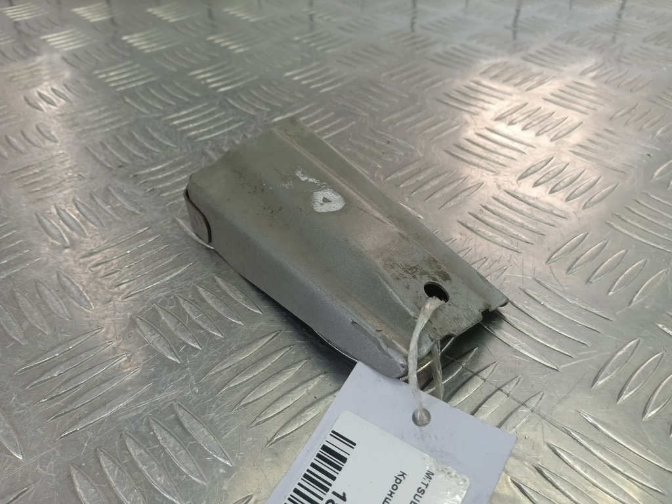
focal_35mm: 27
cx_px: 336
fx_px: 524
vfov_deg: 51.4
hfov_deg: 65.3
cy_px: 252
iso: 133
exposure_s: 1/100
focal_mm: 4.11
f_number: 1.6
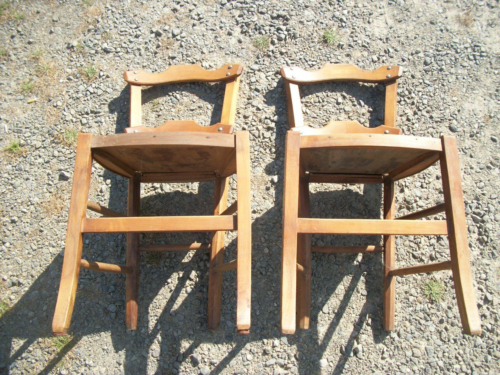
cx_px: 250
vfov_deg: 44.2
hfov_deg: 56.8
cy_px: 188
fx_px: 462
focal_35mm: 32
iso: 80
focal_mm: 5.7
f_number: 8.8
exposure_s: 1/80
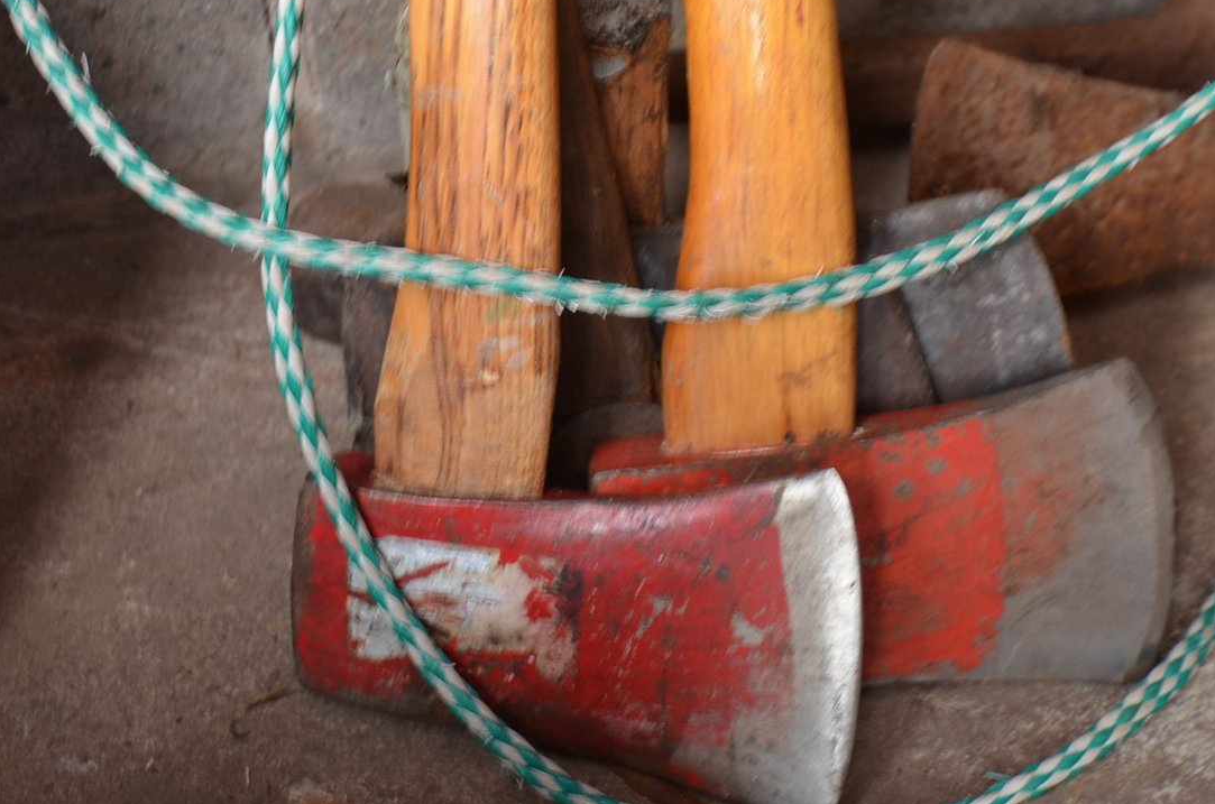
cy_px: 190
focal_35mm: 57
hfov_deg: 35.1
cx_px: 671
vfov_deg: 23.4
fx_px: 1920
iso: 220
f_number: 4.5
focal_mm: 24
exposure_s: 1/60
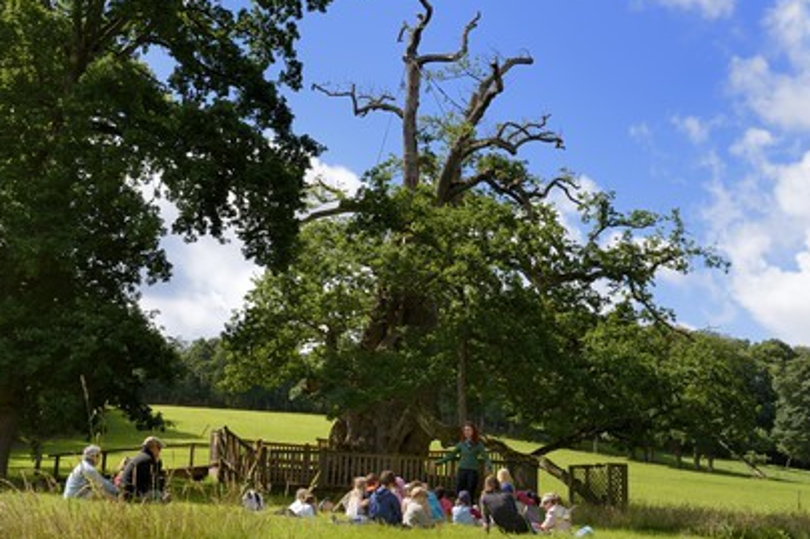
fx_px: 1169
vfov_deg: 26.0
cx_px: 395
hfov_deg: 38.2
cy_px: 268
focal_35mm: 52
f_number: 13
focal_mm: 50
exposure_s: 1/125
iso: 200
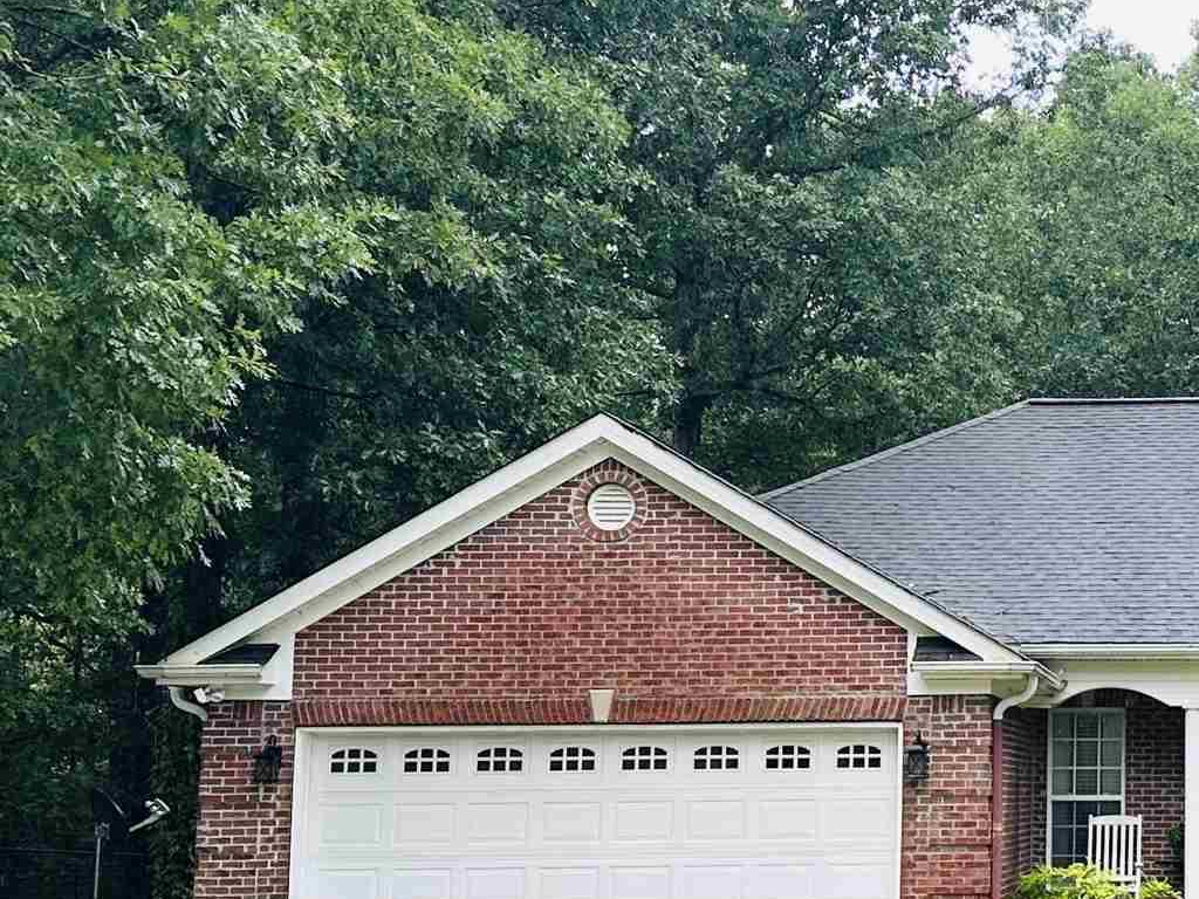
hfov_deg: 25.5
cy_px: 483
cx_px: 1236
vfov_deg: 20.4
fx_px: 2494
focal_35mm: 72
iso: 80
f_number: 1.78
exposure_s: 1/529
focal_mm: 6.86
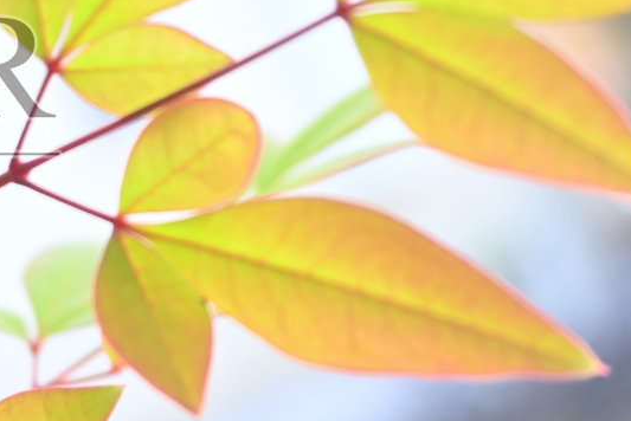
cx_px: -137
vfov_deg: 9.7
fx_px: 2486
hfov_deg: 14.0
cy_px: 96
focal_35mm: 142
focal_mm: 31.5
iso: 200
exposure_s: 1/60
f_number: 5
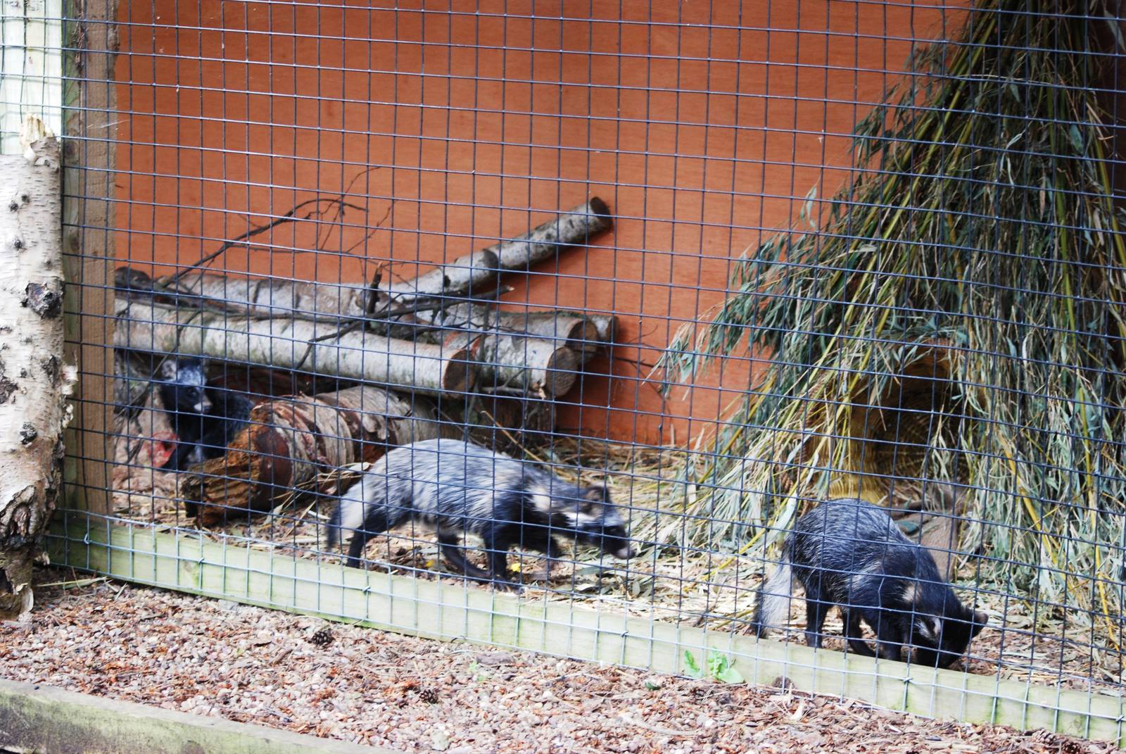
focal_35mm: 105
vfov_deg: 13.1
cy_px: 377
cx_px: 563
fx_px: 3288
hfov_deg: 19.4
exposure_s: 1/125
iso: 400
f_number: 4
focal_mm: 70
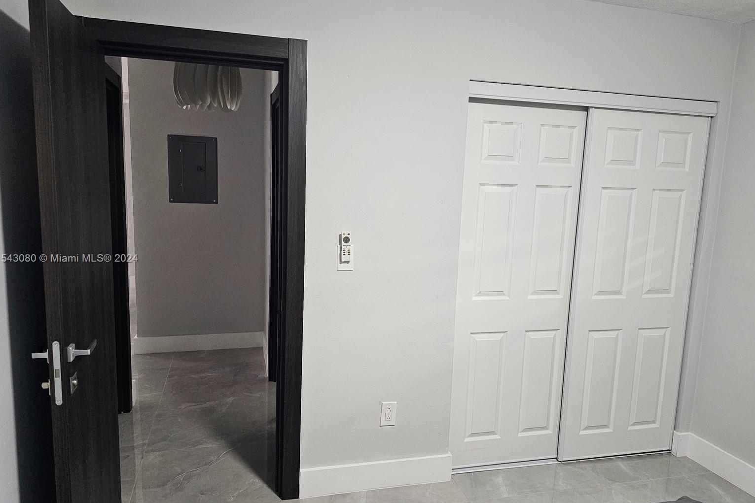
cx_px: 375
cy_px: 259
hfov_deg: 71.5
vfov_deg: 51.3
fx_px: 524
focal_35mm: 25
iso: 800
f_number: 1.7
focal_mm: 6.3
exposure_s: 1/120
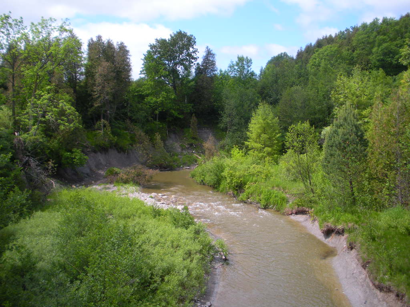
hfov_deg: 51.4
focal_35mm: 36
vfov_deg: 39.7
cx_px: 205
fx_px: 426
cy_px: 154
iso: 64
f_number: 3.5
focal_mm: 6.3
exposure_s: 1/424
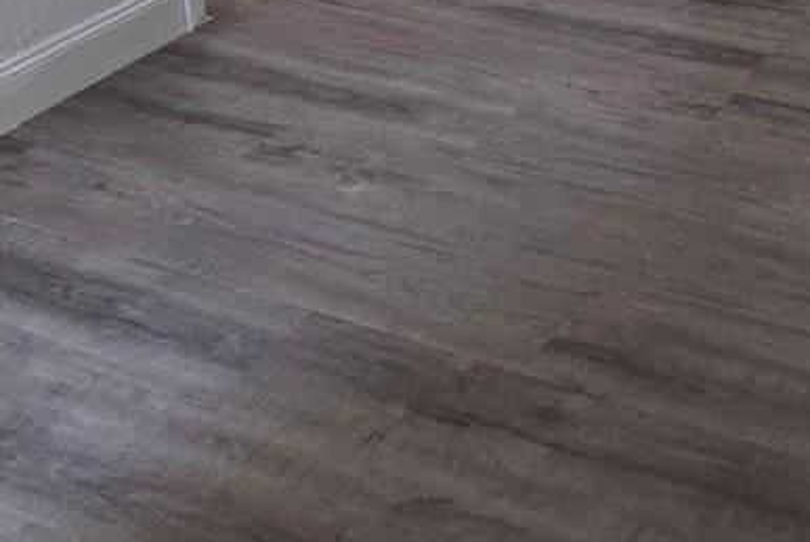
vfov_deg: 20.0
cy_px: -330
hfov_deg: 32.8
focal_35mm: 56
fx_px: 1261
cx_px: 806
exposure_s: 1/60
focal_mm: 2.2
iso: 320
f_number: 2.2
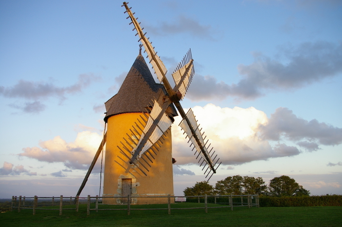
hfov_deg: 59.5
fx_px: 299
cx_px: 171
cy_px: 114
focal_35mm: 32
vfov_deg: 41.6
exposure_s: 1/125
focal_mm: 21
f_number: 5.6
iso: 200
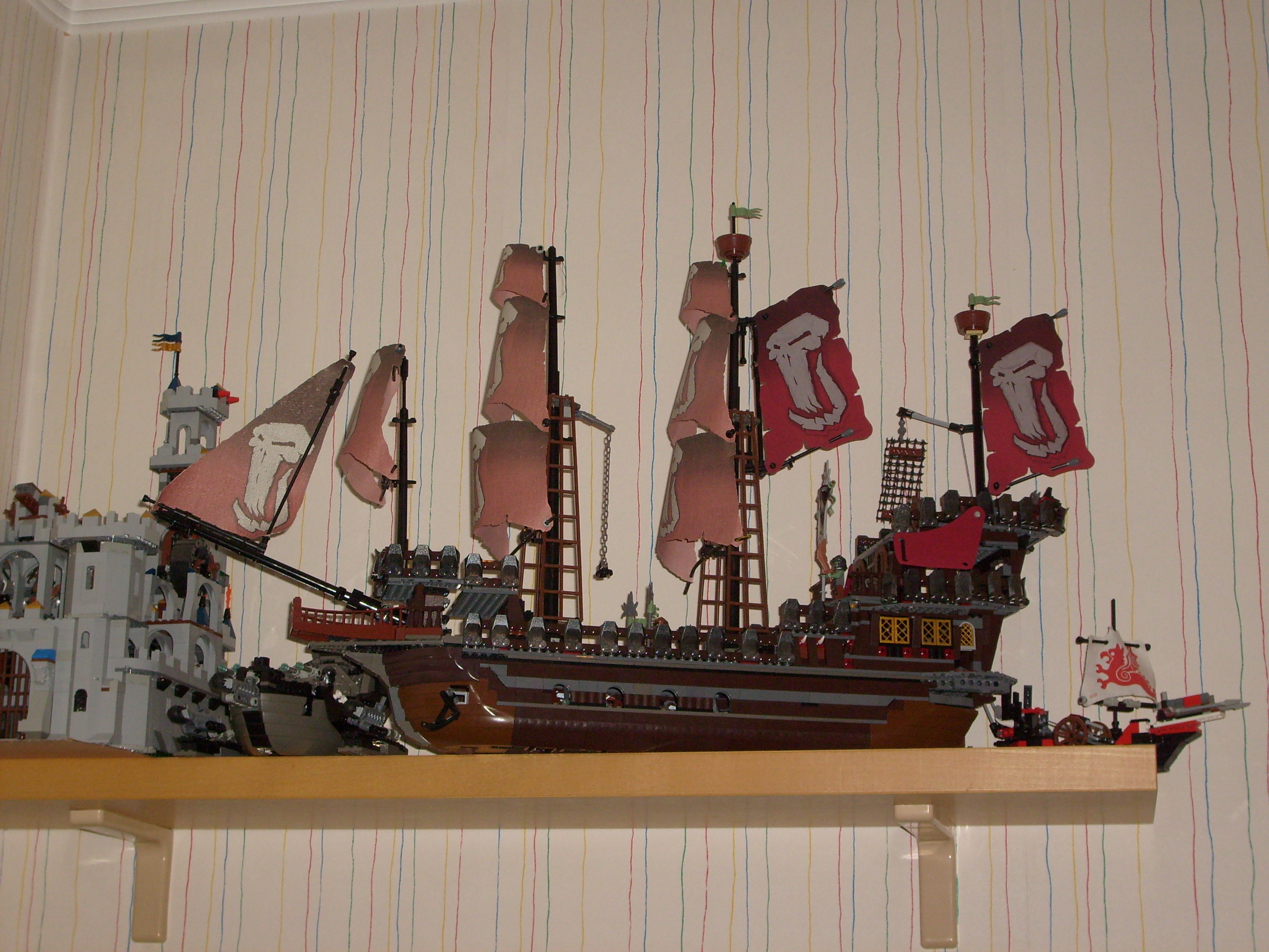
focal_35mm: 61
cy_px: 476
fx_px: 2236
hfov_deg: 31.7
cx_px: 634
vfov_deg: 24.0
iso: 100
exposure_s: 1/60
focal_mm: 10.3
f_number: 3.6
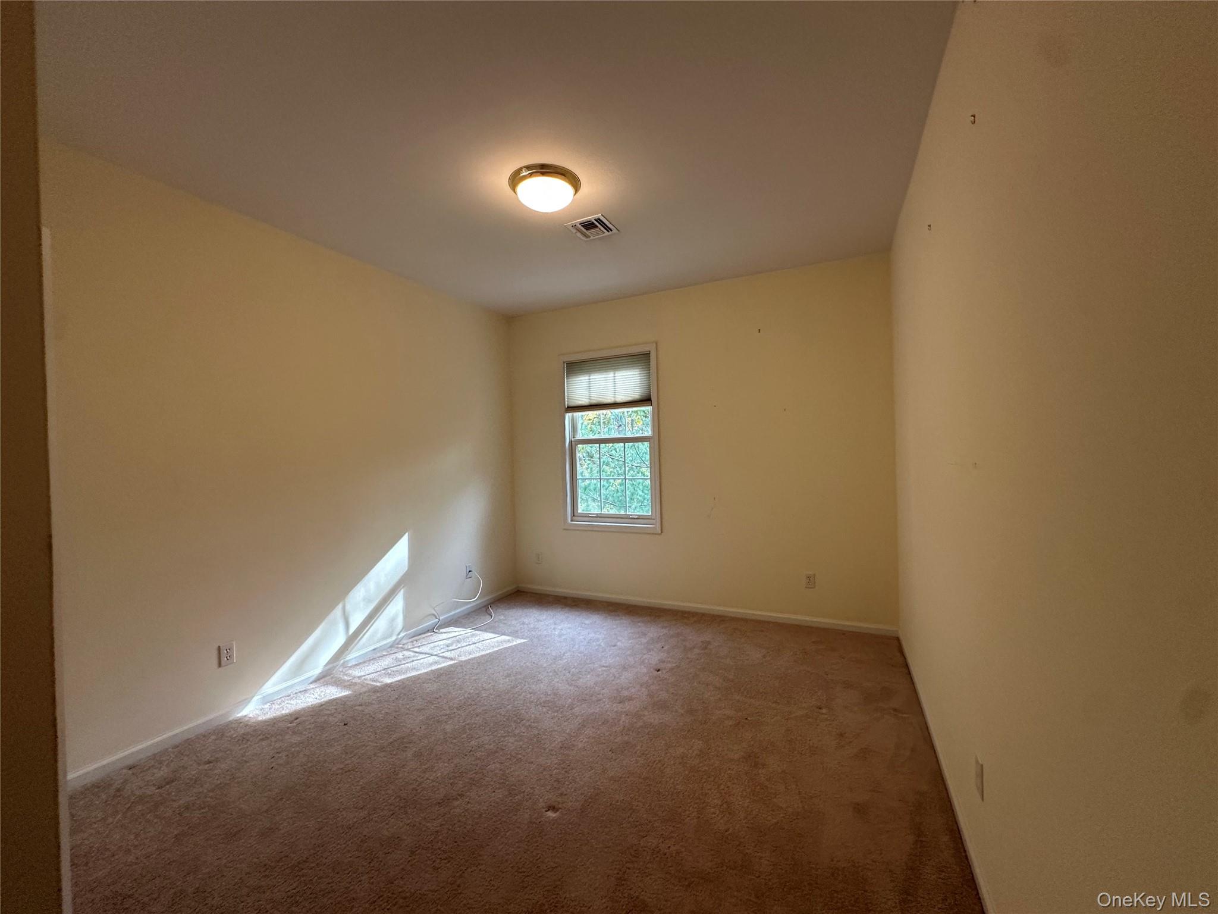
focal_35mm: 14
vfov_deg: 85.7
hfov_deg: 102.1
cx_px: 609
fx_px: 493
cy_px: 457
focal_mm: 2.22
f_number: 2.2
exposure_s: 1/120
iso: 200
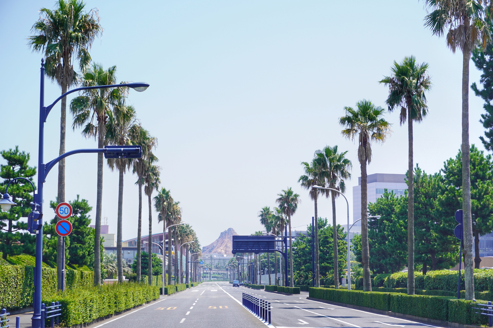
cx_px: 246
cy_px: 164
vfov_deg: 18.2
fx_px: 1027
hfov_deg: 27.0
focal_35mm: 75
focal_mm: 50
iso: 100
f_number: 8
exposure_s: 1/160
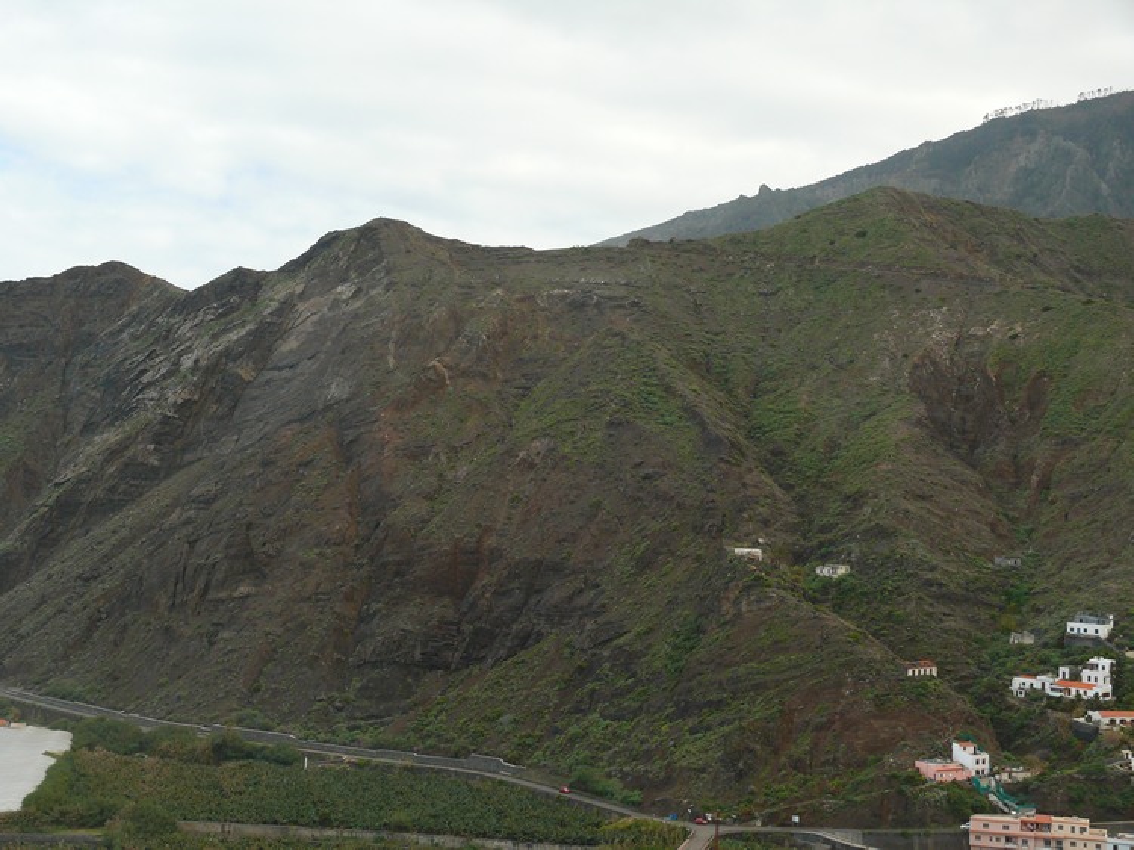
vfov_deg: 25.6
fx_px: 1867
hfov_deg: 33.8
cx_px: 567
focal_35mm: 57
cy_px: 425
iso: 100
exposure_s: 1/125
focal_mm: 12
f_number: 4
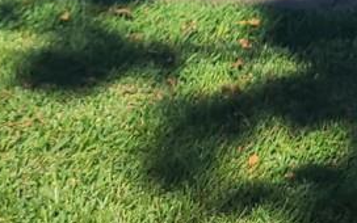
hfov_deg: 13.2
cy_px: -262
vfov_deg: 7.9
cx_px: 379
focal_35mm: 156
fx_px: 1518
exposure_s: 1/834
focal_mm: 7
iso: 16
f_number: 1.8
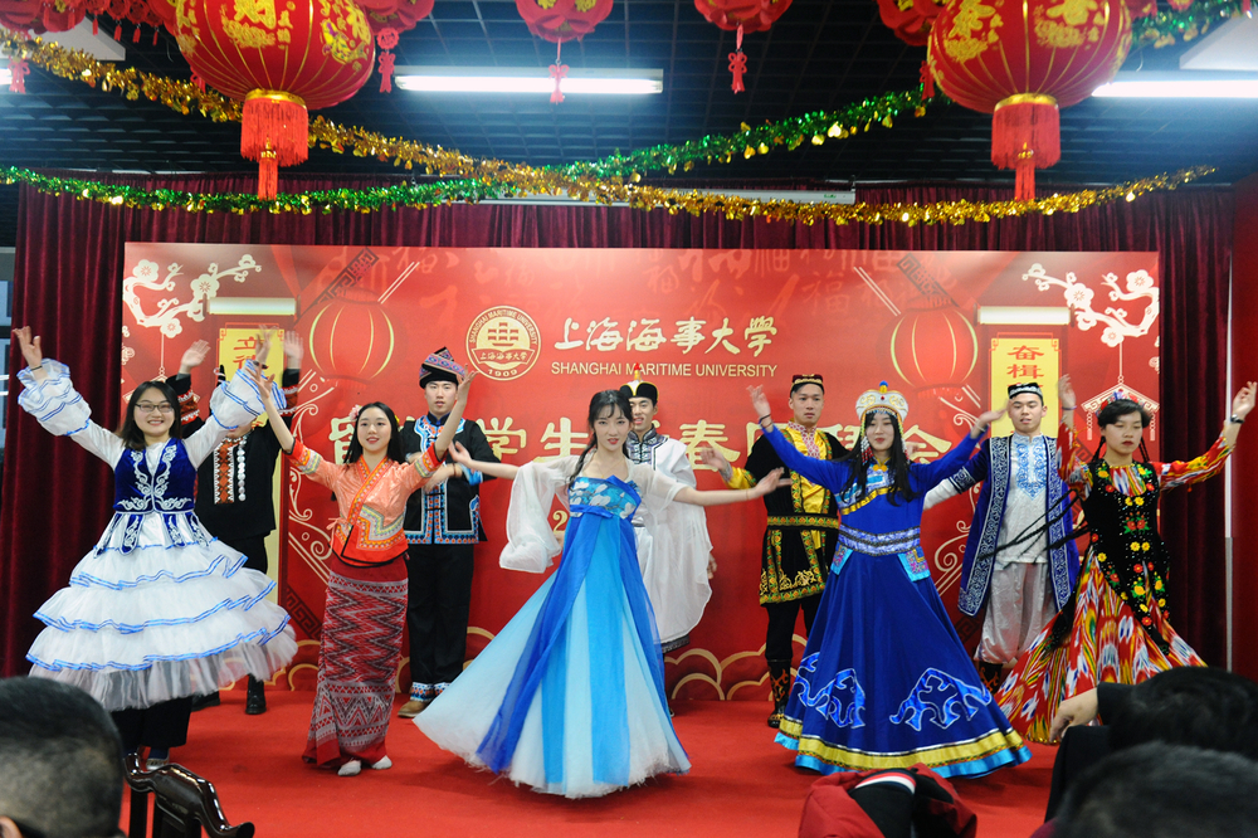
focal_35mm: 32
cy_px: 419
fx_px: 1118
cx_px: 629
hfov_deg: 58.7
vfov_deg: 41.1
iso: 3200
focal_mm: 32
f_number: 5
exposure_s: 1/80
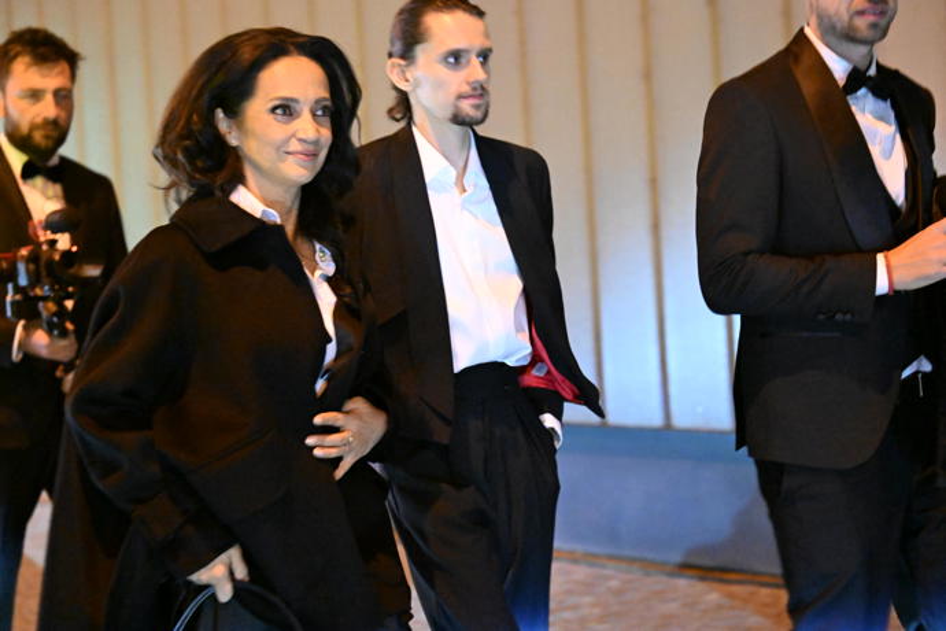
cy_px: 316
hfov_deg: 28.8
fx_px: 1839
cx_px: 473
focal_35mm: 70
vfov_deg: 19.5
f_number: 3.2
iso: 20000
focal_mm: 70
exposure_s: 1/60
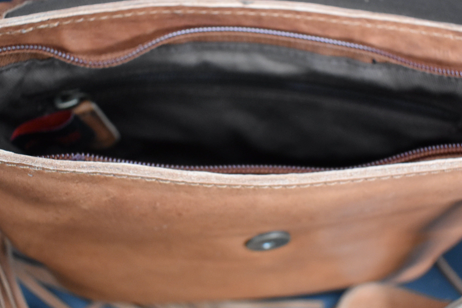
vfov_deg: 28.6
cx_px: 251
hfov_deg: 41.9
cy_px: 153
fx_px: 603
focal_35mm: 47
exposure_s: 1/125
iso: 3200
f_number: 3.5
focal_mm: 18
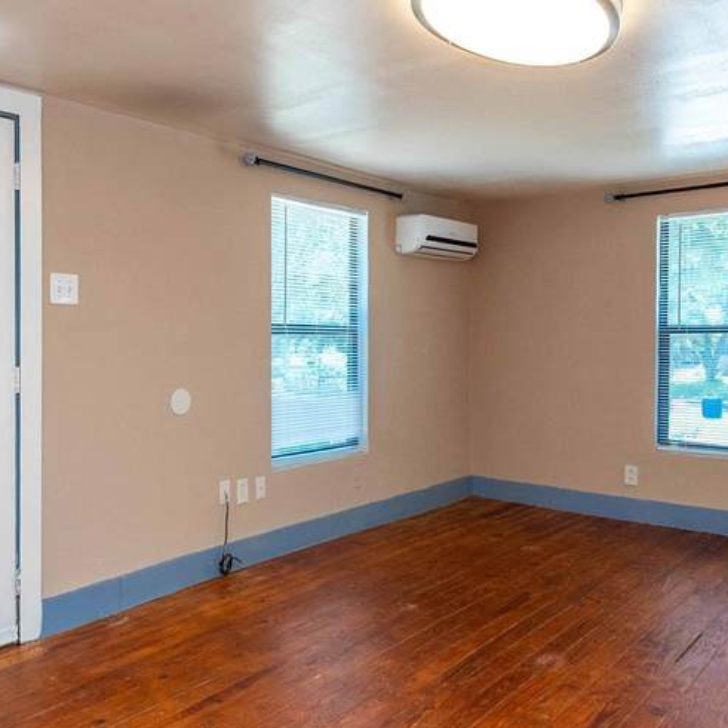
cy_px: 372
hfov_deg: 52.0
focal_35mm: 31
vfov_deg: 52.5
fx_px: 738
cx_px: 271
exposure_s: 1/125
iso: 640
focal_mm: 14
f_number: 5.6
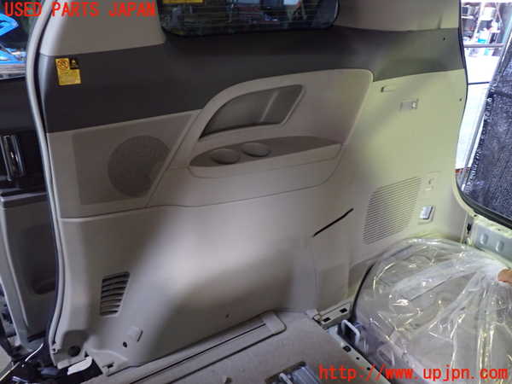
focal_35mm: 30
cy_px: 192
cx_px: 256
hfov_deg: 60.0
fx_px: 444
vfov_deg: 46.8
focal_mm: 5.4
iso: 640
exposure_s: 1/30
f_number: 2.3
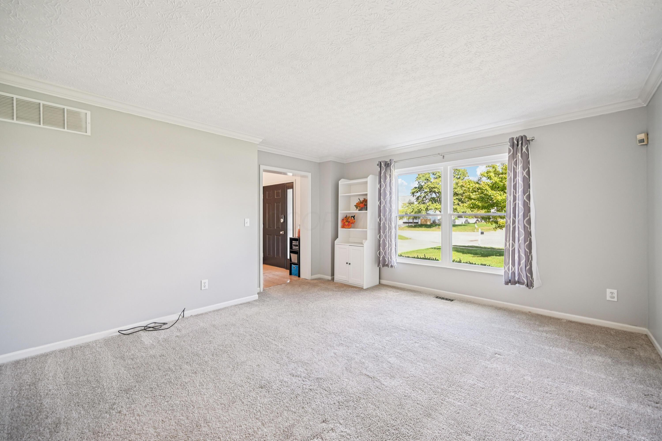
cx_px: 331
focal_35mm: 14
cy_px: 220
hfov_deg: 104.3
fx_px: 257
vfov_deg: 81.1
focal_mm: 14
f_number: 4
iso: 400
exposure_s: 1/30
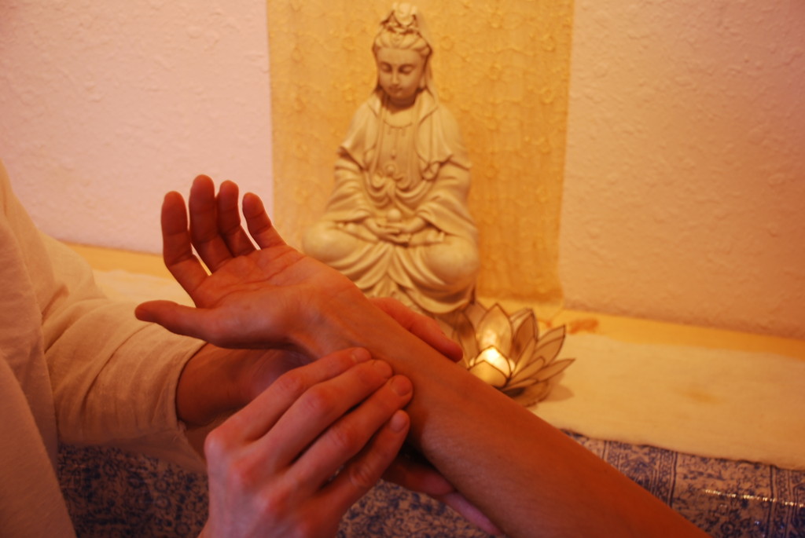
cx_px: 402
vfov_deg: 25.8
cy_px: 269
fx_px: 1175
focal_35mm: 52
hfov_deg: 37.8
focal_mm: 35
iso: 100
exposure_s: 1/5
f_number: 4.5
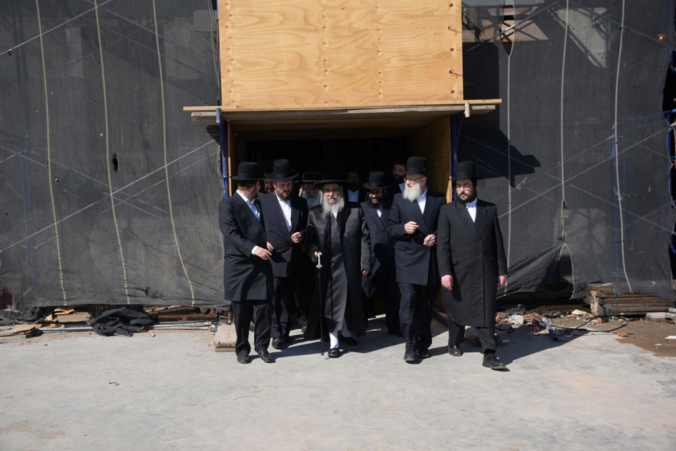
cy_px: 226
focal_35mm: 42
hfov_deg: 46.4
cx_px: 338
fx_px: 789
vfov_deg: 31.9
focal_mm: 42
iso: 160
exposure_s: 1/800
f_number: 5.6
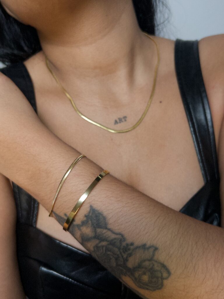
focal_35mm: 26
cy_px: 150
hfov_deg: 53.1
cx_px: 112
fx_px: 224
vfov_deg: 67.3
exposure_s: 1/121
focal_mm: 5.7
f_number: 1.5
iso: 125
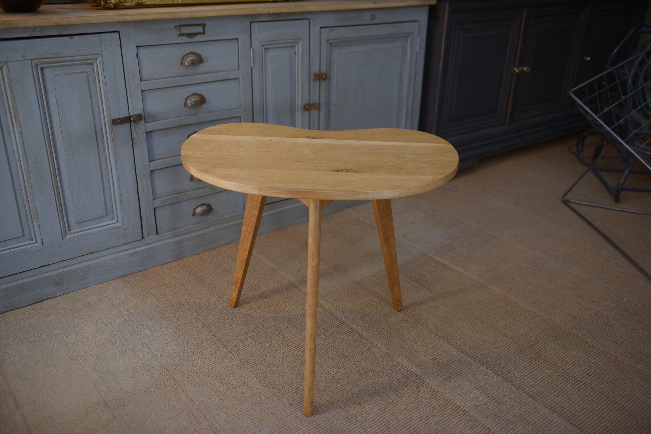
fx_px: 615
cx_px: 326
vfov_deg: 38.9
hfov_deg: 55.8
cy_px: 217
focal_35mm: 34
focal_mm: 34
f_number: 3.2
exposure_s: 1/50
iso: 200
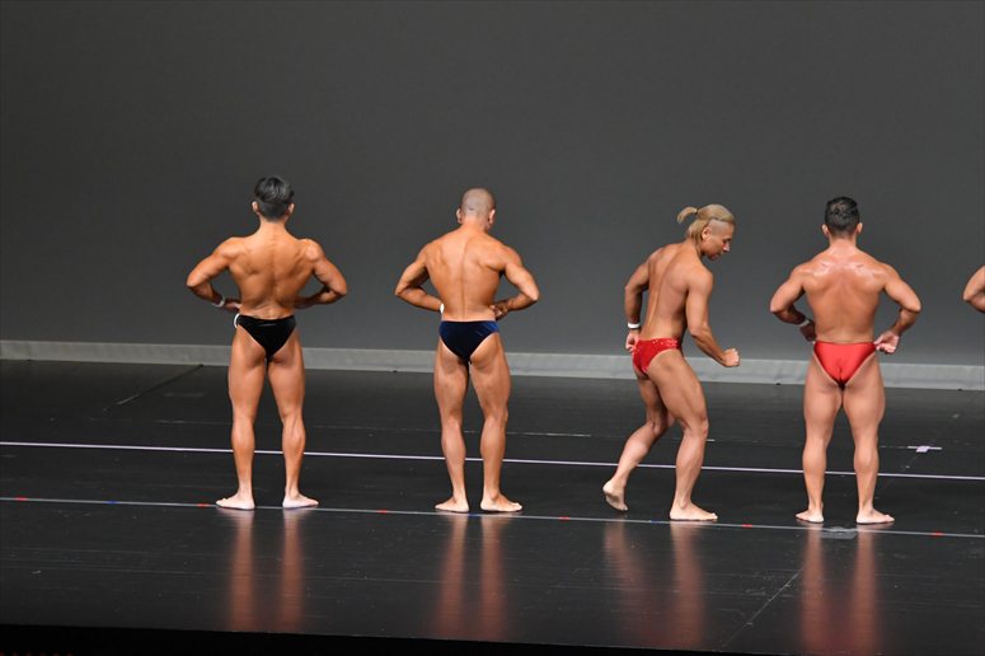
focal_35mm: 217
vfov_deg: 6.3
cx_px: 492
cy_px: 328
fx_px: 5935
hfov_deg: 9.5
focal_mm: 145
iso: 4000
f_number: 5.6
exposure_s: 1/400
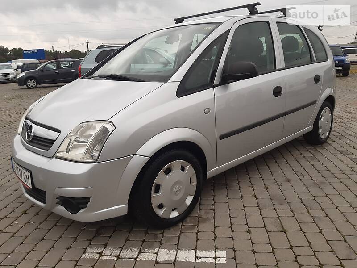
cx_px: 178
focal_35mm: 26
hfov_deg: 67.3
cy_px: 134
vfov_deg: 53.1
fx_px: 268
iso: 100
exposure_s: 1/417
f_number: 1.7
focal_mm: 3.9
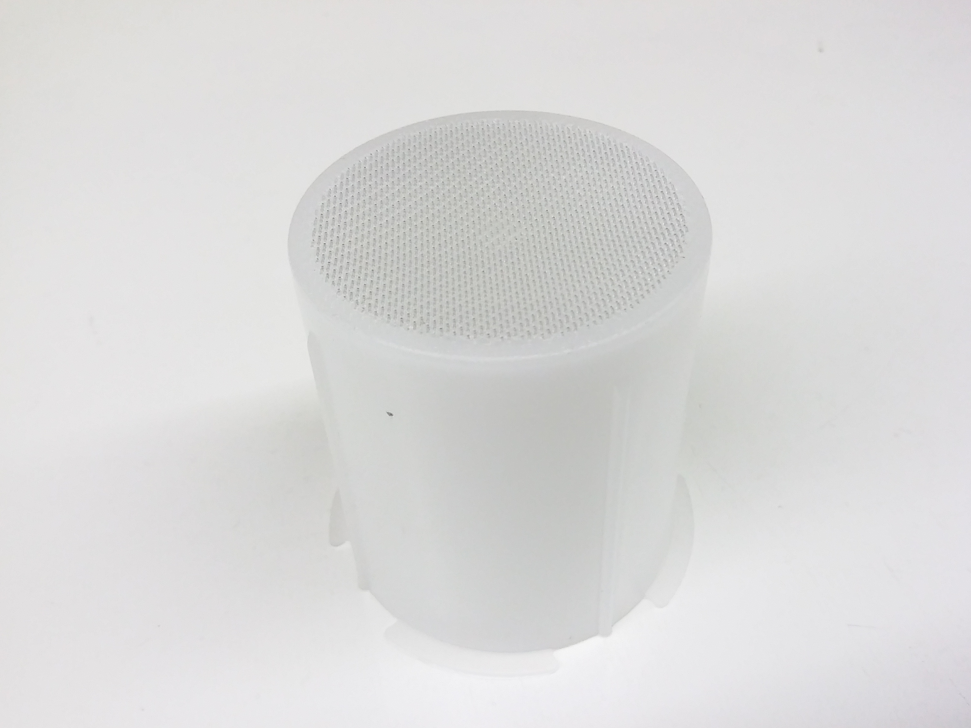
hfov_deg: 55.3
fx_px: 926
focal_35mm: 33
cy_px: 369
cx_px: 494
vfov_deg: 42.9
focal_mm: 3.4
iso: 160
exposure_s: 1/17
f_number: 2.4
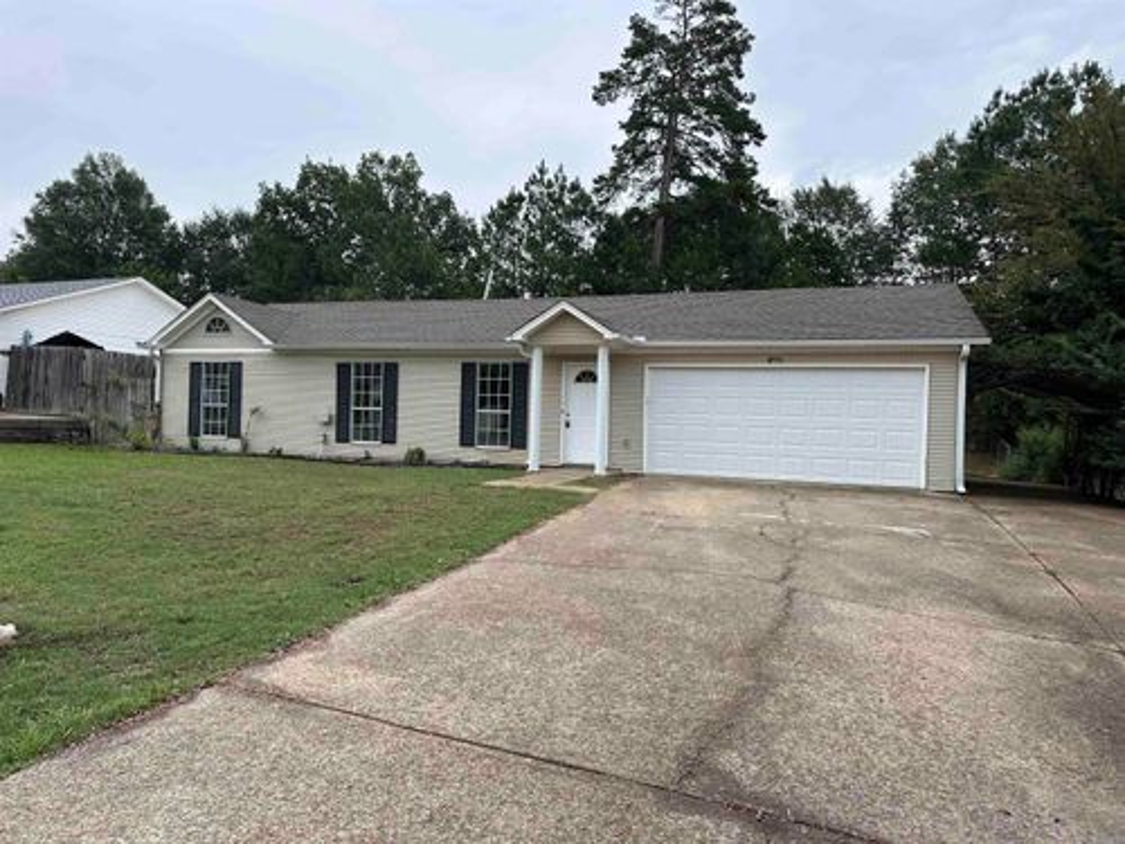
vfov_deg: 56.8
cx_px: 562
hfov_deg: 71.6
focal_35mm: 24
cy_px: 422
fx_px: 780
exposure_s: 1/980
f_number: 1.78
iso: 80
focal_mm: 6.86
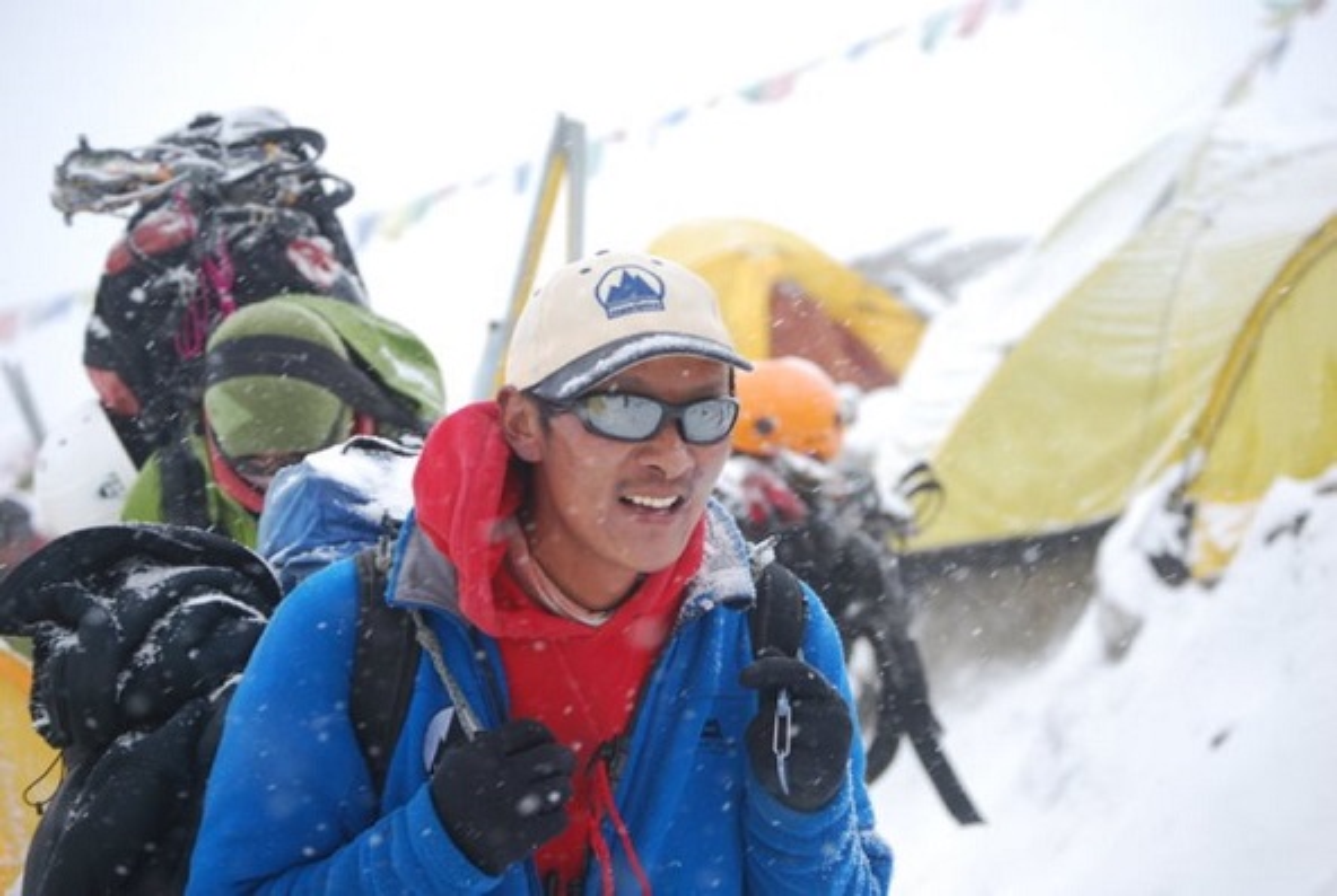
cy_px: 448
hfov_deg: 18.1
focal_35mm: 112
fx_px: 4185
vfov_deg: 12.2
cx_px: 668
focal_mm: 75
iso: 200
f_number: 5
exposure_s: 1/320
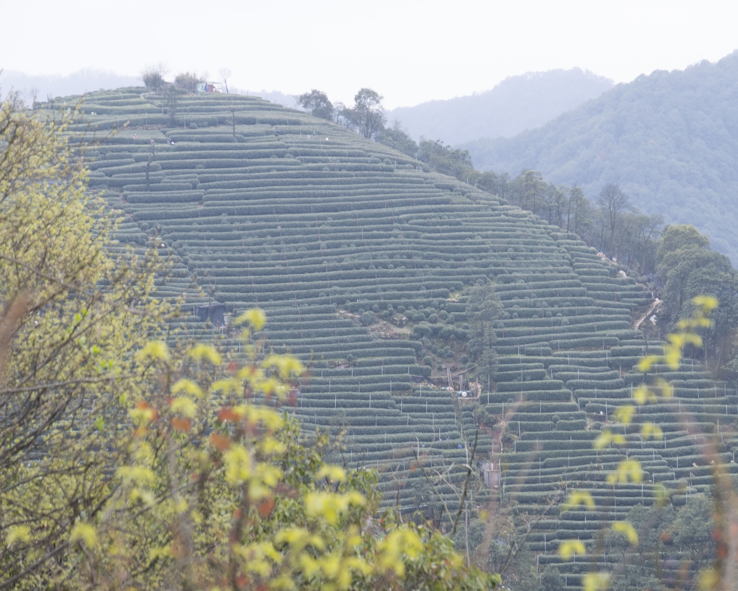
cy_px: 296
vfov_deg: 9.8
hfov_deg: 12.2
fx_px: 3451
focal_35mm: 158
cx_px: 375
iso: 200
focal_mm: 93.2
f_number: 7.1
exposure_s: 1/30
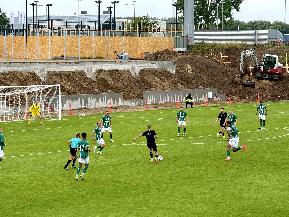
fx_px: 1002
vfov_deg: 12.3
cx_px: 144
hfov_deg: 16.4
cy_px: 108
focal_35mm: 120
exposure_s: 1/347
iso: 64
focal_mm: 15.66
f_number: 2.8
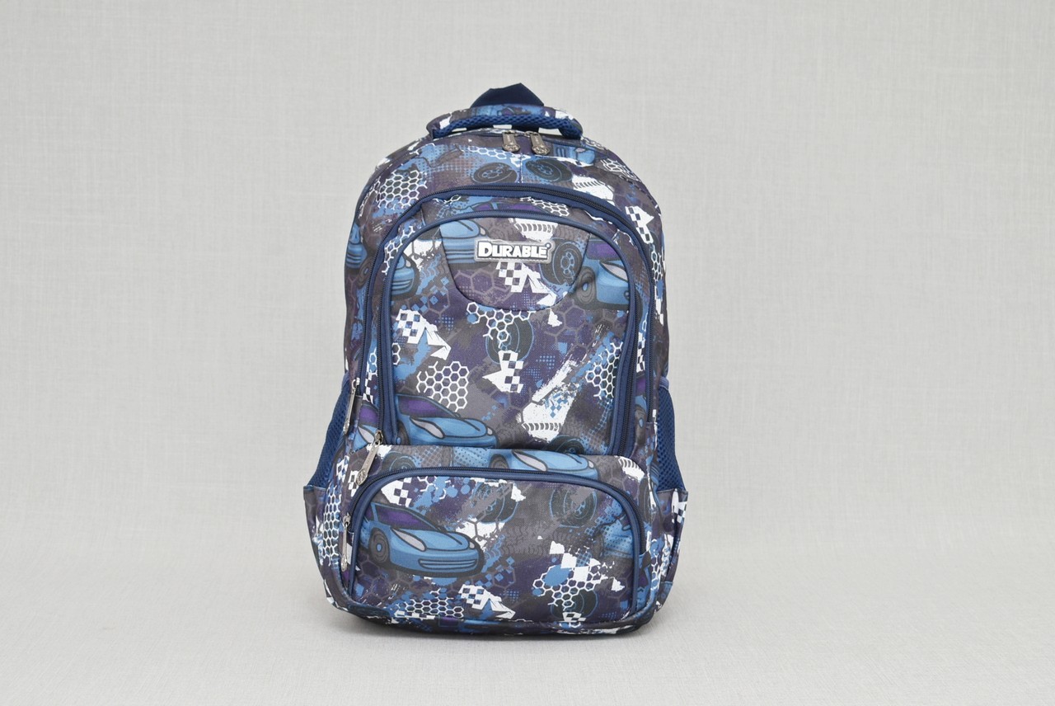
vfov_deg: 19.8
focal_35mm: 69
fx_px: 2024
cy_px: 353
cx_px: 528
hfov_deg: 29.2
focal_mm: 46
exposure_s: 1/60
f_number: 5.6
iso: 100
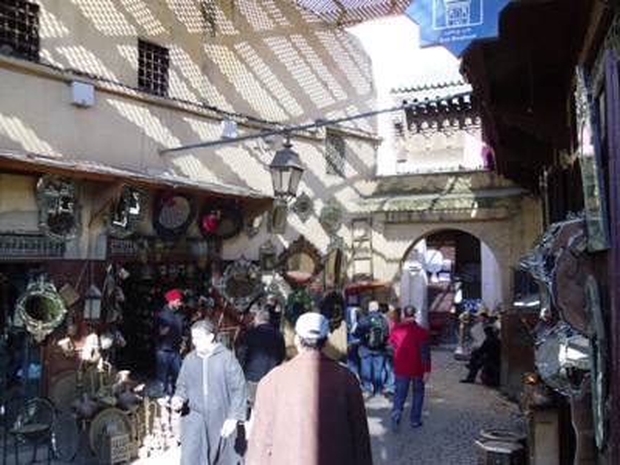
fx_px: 555
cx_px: 310
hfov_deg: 58.4
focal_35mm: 31
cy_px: 232
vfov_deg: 45.4
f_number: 3.3
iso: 80
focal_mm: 5.6
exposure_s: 1/112
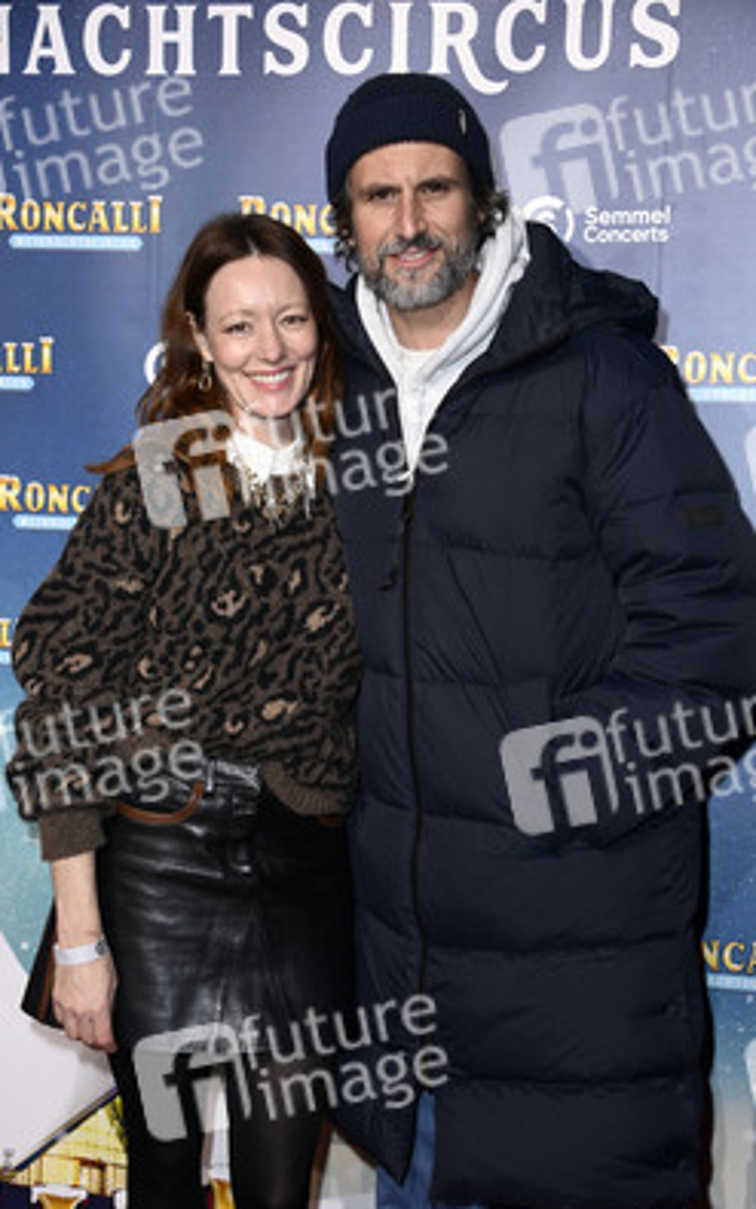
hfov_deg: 19.4
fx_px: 2208
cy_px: 609
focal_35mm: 67
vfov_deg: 30.6
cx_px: 380
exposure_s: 1/250
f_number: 5.6
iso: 1250
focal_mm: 65
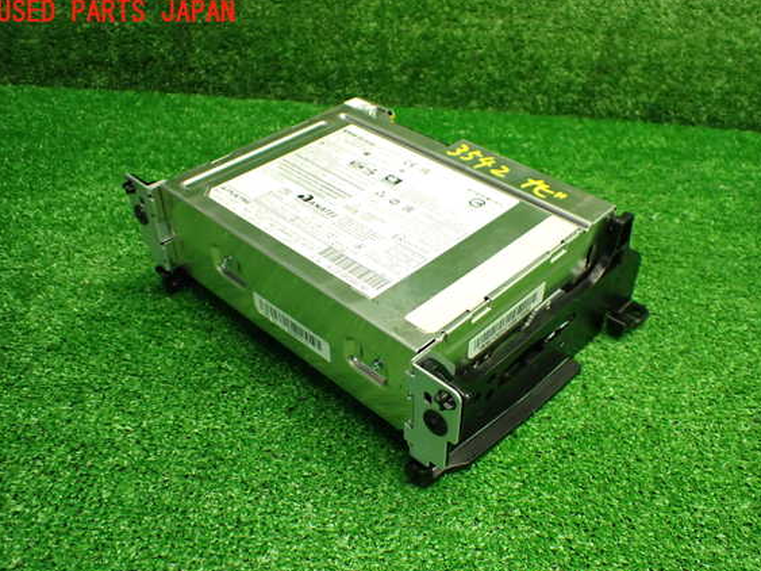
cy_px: 300
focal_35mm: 32
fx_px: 703
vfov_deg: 44.1
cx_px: 395
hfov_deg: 56.8
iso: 640
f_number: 2.3
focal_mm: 5.4
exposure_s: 1/125
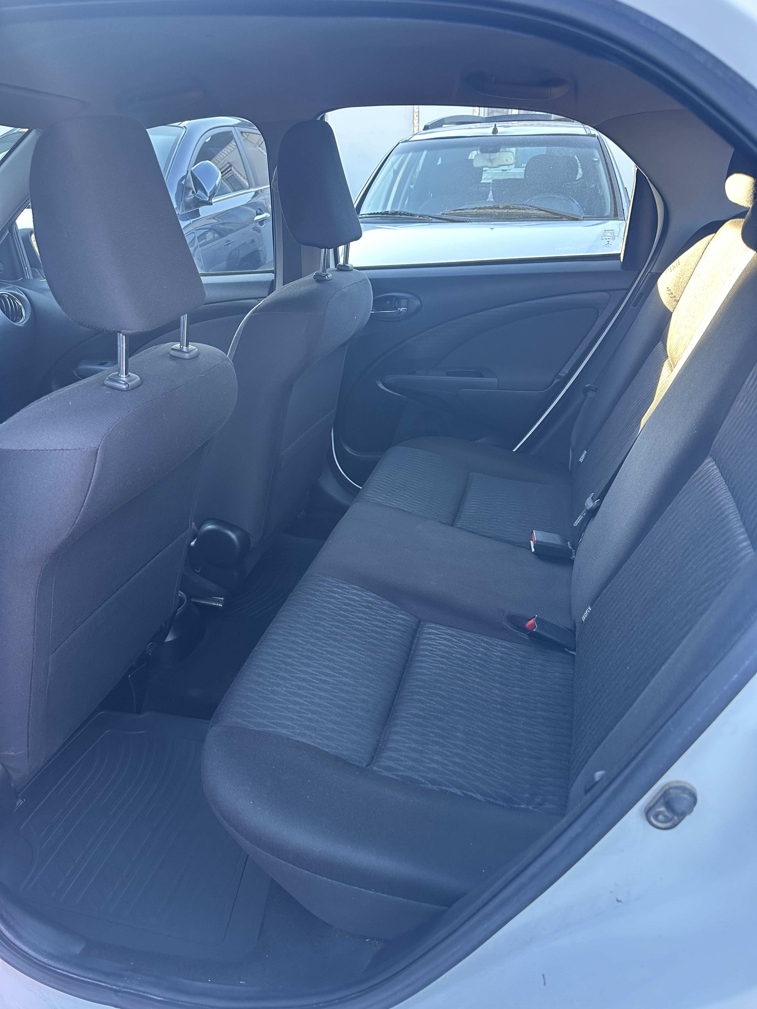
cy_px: 504
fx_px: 700
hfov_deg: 56.8
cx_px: 378
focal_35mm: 24
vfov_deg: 71.6
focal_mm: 6.86
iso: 200
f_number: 1.78
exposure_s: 1/121
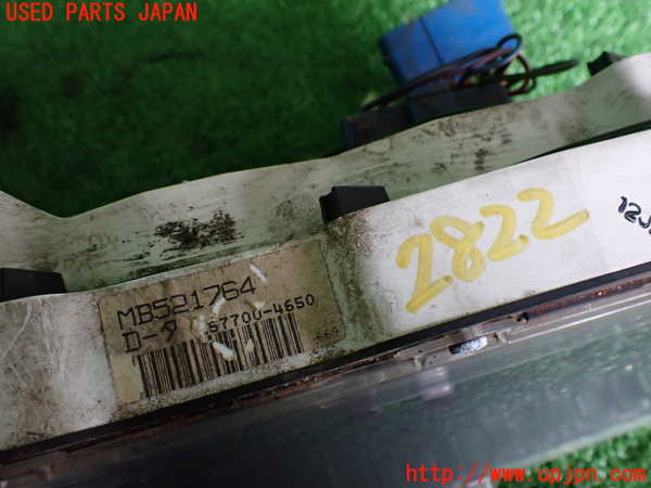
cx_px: 326
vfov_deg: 46.8
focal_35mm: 30
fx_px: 564
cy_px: 244
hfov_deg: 60.0
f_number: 2.3
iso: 500
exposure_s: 1/125
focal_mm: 5.4
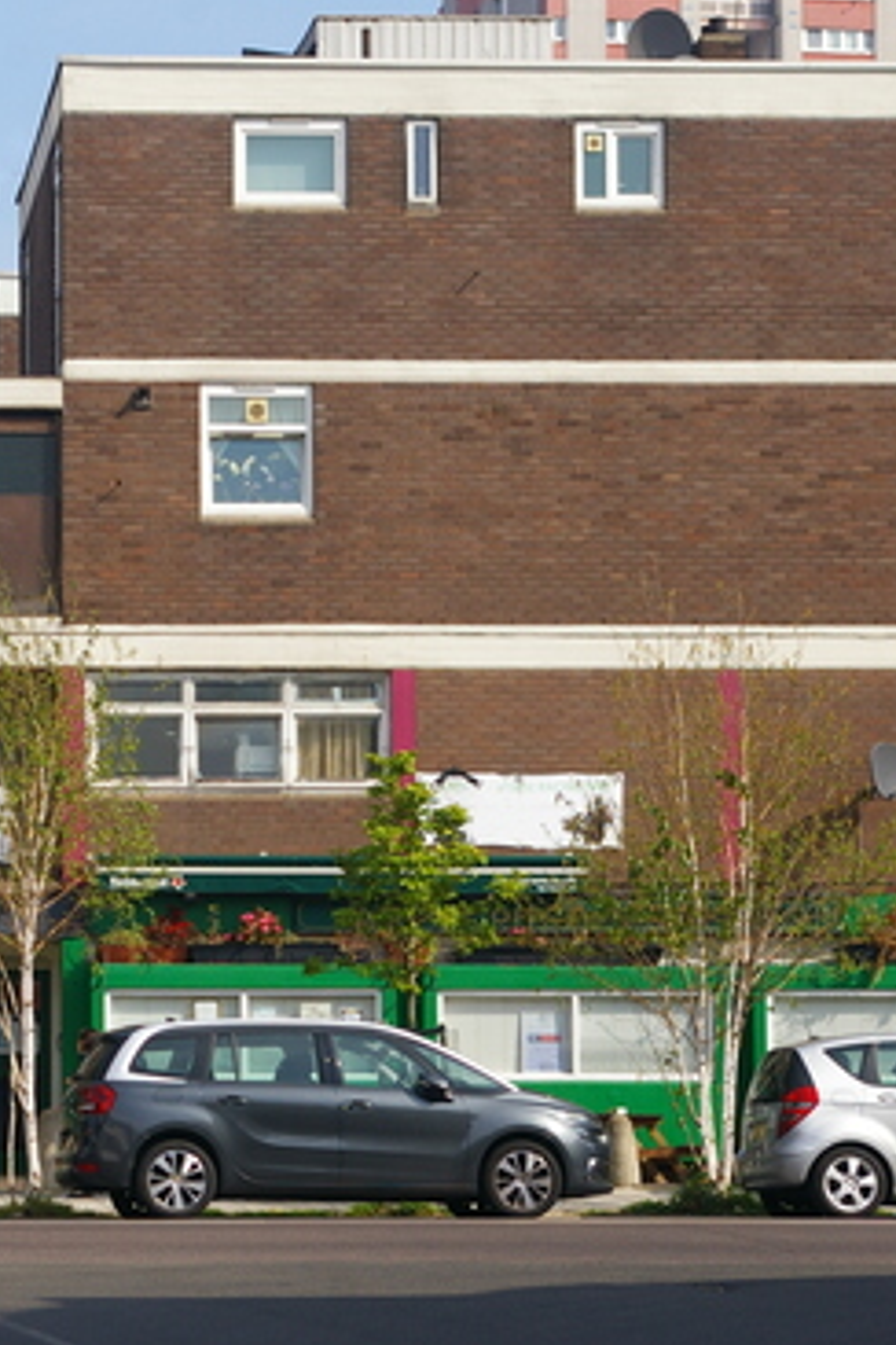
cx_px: 40
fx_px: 4890
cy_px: 742
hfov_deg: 10.4
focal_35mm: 131
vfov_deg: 15.6
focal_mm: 50
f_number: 9.5
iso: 200
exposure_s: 1/250
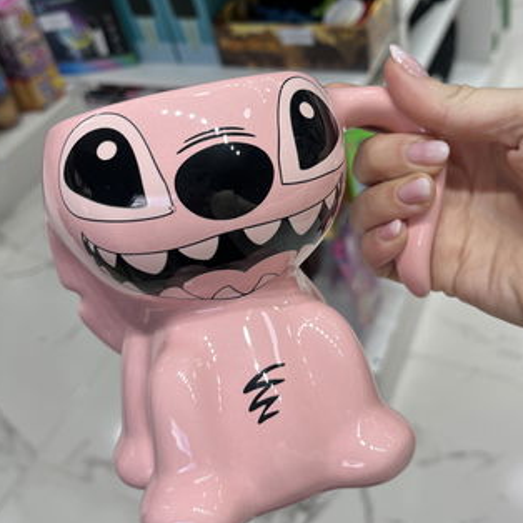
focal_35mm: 39
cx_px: 270
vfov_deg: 42.4
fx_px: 667
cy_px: 187
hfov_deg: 42.8
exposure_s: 1/181
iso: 40
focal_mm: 5.1
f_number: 1.6
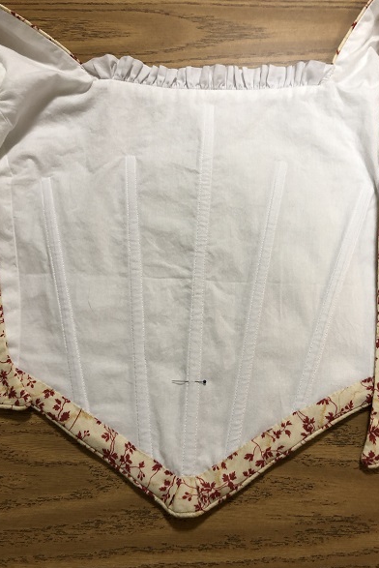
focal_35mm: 30
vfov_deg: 61.9
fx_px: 473
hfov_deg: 43.6
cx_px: 215
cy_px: 291
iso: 40
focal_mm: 3.99
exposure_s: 1/20
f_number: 1.8
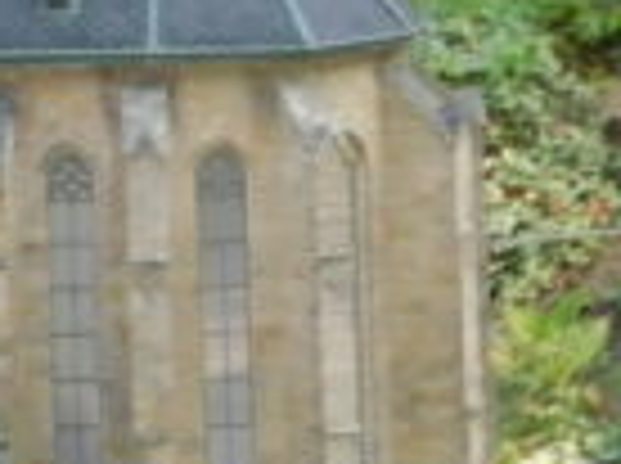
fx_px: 10638
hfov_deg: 3.3
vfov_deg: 2.5
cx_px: -958
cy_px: -586
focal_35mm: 594
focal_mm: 14.2
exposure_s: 1/80
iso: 125
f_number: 4.4
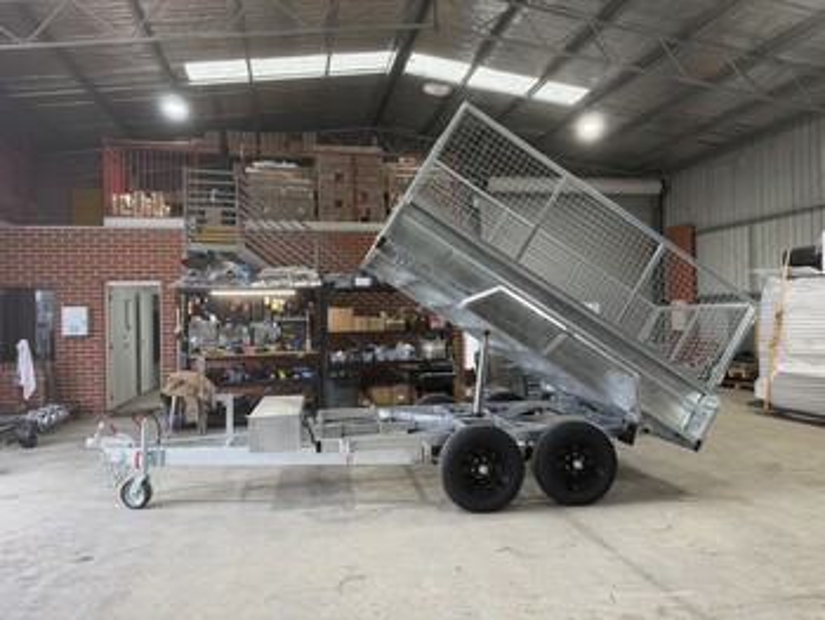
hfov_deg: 71.6
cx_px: 412
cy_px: 310
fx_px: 572
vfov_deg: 56.9
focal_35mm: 24
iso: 125
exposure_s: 1/100
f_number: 1.78
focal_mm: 6.76
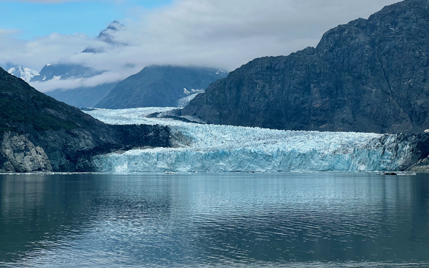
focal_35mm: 84
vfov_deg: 15.5
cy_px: 104
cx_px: 209
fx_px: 982
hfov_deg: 24.6
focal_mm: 9
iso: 32
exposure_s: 1/573
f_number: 2.8
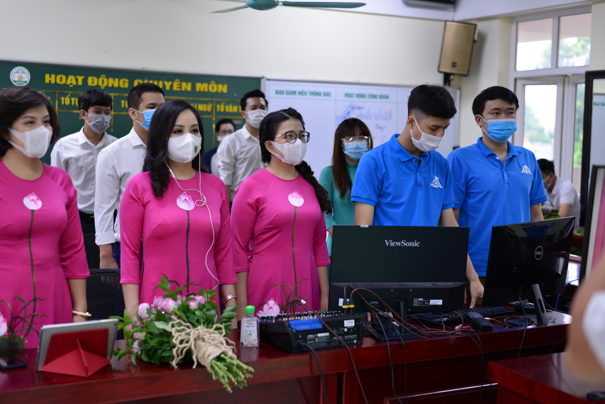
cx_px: 302
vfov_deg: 27.0
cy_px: 202
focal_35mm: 50
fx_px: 840
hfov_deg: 39.6
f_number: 2.2
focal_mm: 50
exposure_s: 1/125
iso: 320
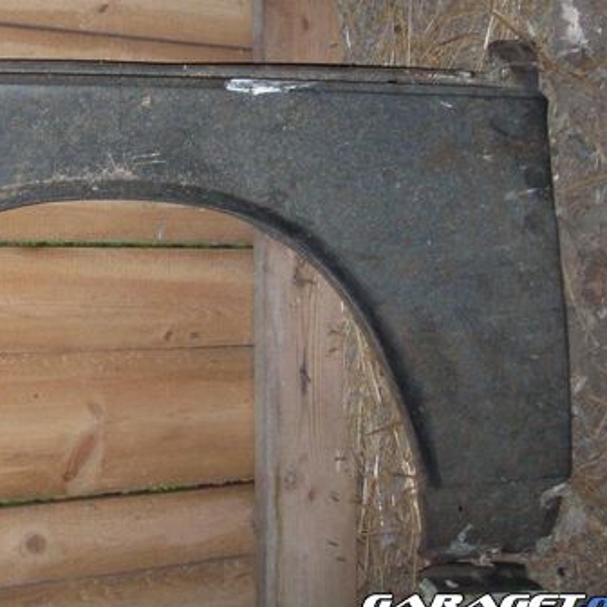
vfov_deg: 26.7
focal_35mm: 64
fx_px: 1270
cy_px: 188
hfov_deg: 26.2
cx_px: 94
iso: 112
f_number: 3.2
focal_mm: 6.3
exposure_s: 1/60.1
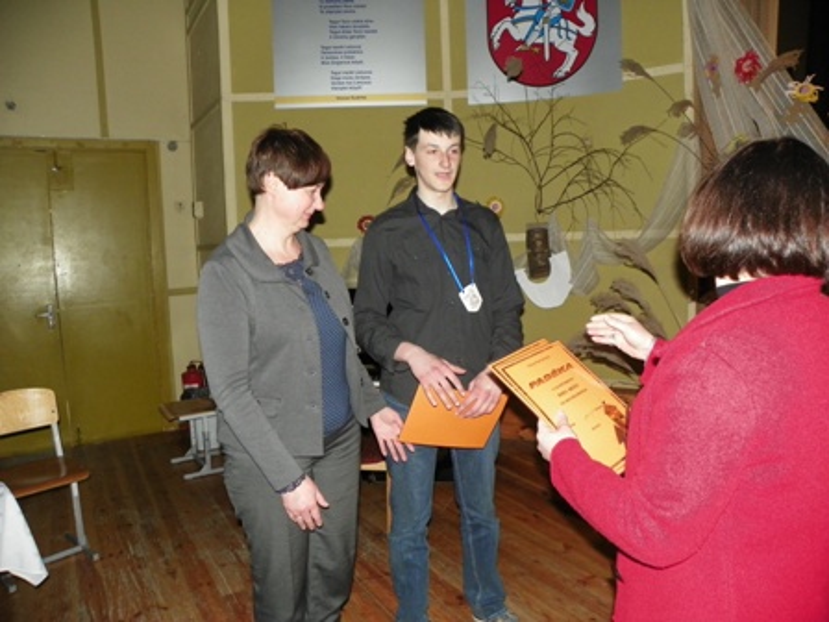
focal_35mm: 26
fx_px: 623
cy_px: 311
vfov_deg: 53.1
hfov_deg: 67.3
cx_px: 414
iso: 200
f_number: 2.8
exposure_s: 1/30
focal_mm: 4.6
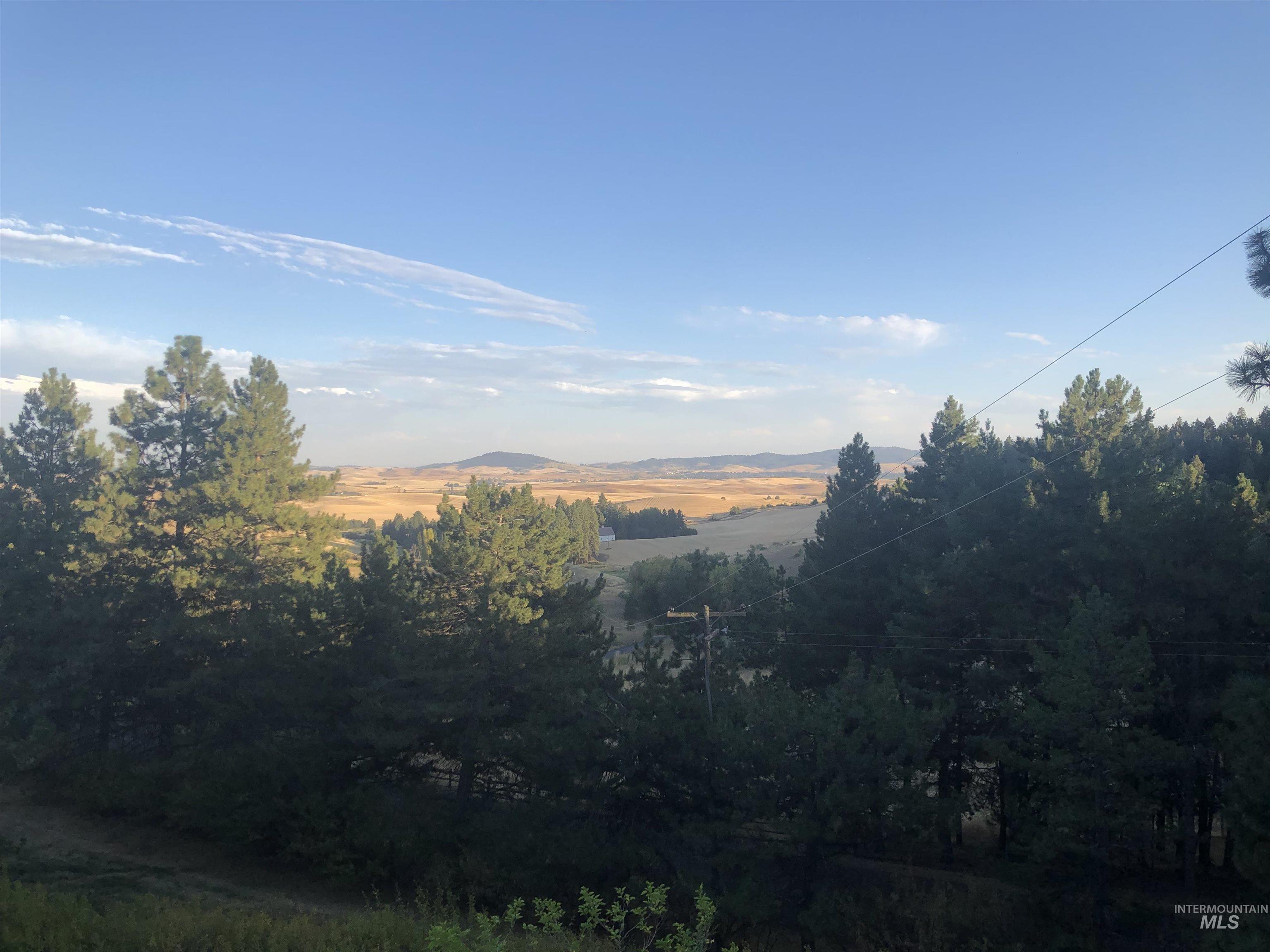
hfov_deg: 63.4
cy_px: 476
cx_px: 635
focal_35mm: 28
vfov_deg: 49.7
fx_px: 1027
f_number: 1.8
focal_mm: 3.99
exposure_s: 1/917
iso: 20
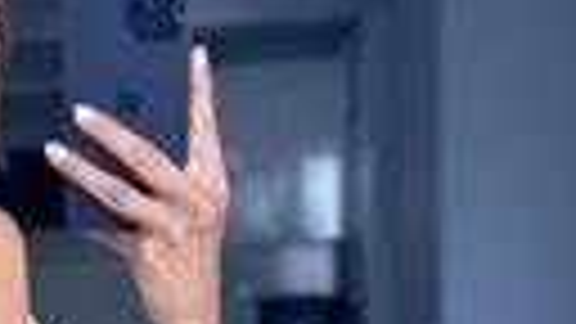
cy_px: 770
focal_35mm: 207
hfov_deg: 10.3
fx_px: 3162
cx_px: -36
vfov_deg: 5.7
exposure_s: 1/181
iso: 80
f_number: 1.78
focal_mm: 6.86
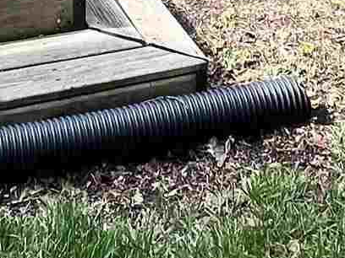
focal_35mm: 98
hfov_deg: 20.0
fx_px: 977
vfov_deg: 11.7
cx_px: 183
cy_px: -404
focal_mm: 1.57
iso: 32
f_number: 1.8
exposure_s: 1/258
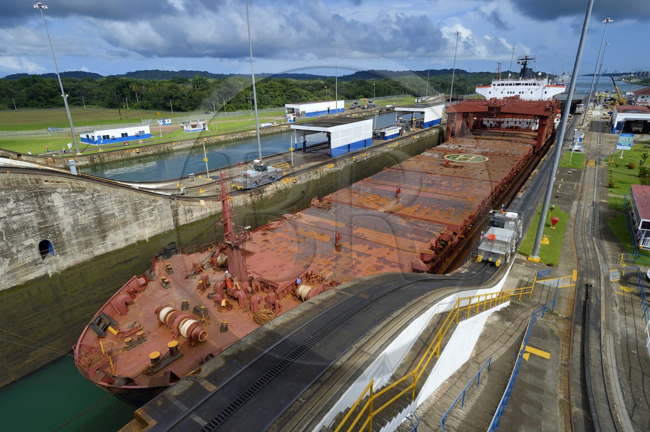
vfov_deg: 61.8
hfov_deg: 84.0
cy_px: 216
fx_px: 361
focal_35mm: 20
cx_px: 325
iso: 200
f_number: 14
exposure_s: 1/320
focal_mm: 20
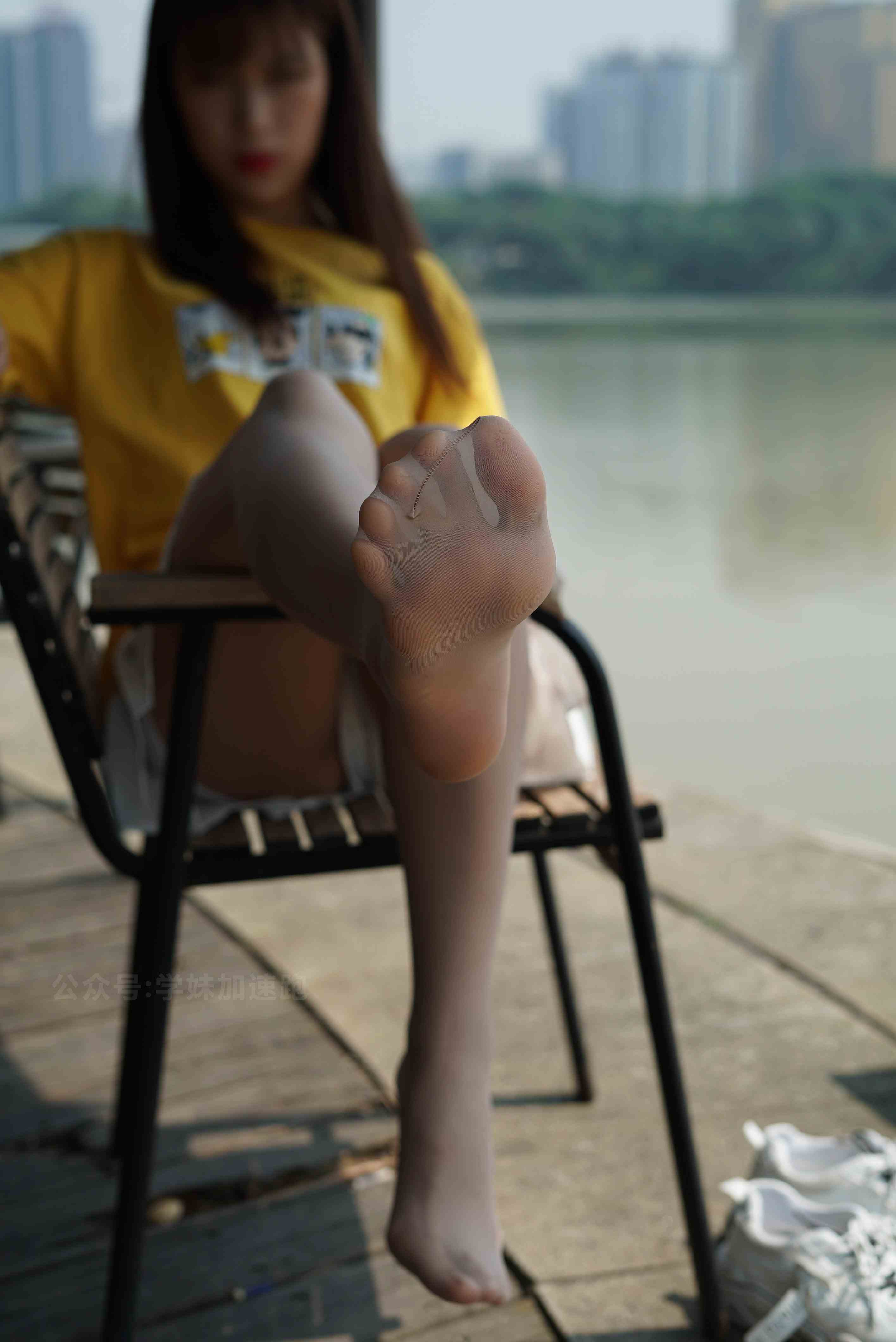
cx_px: 448
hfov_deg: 27.0
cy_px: 671
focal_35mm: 50
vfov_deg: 39.6
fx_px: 1864
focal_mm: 50
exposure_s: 1/1000
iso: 100
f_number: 4
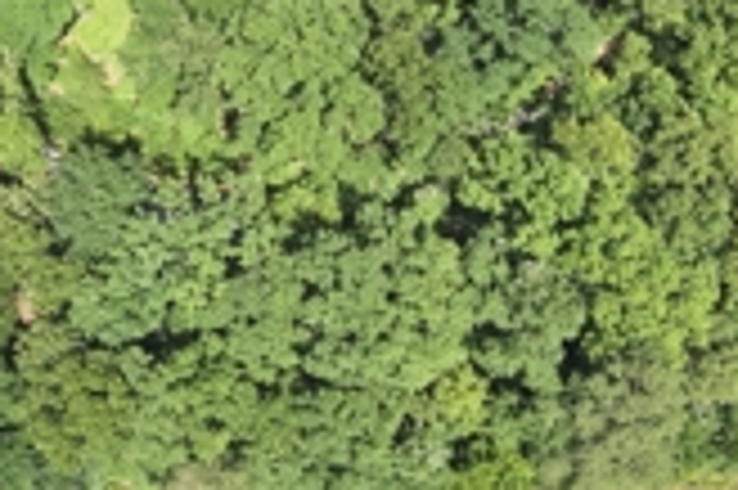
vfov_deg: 21.8
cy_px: 67
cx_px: 112
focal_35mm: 61
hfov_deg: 31.7
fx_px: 1249
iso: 110
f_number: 2.8
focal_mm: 4.4
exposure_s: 1/500
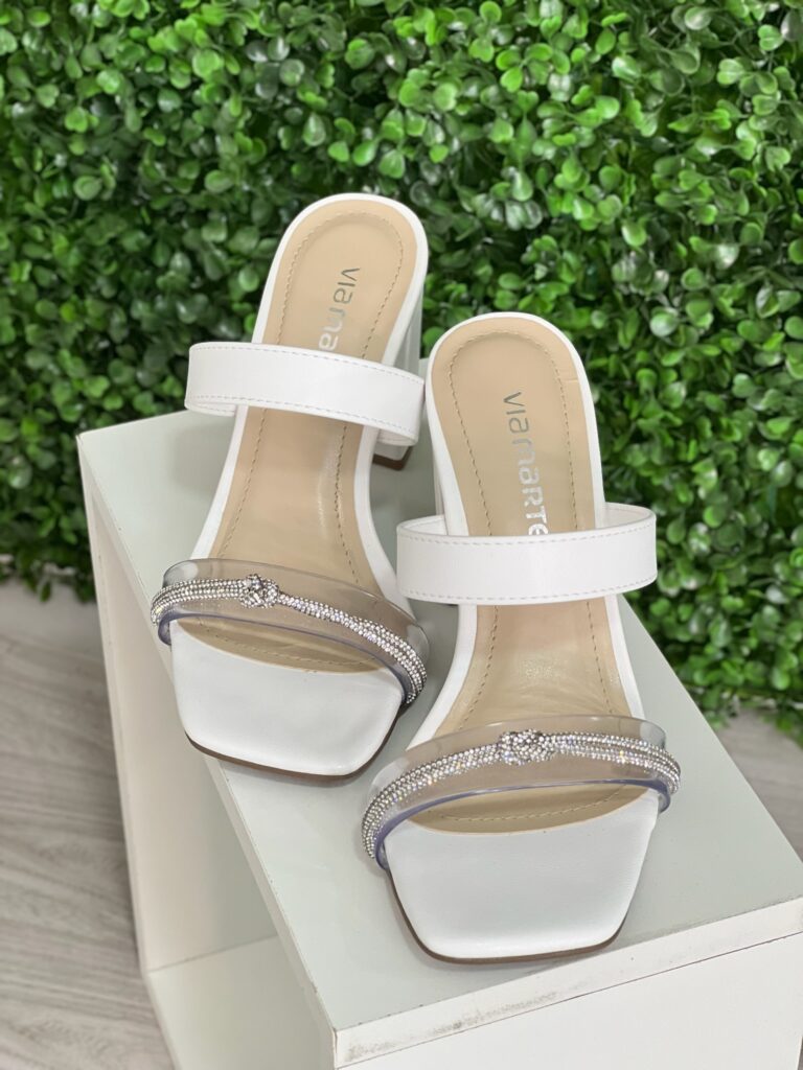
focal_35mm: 77
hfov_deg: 19.1
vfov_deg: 25.3
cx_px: 402
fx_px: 2382
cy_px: 535
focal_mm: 9
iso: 160
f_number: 2.8
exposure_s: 1/40
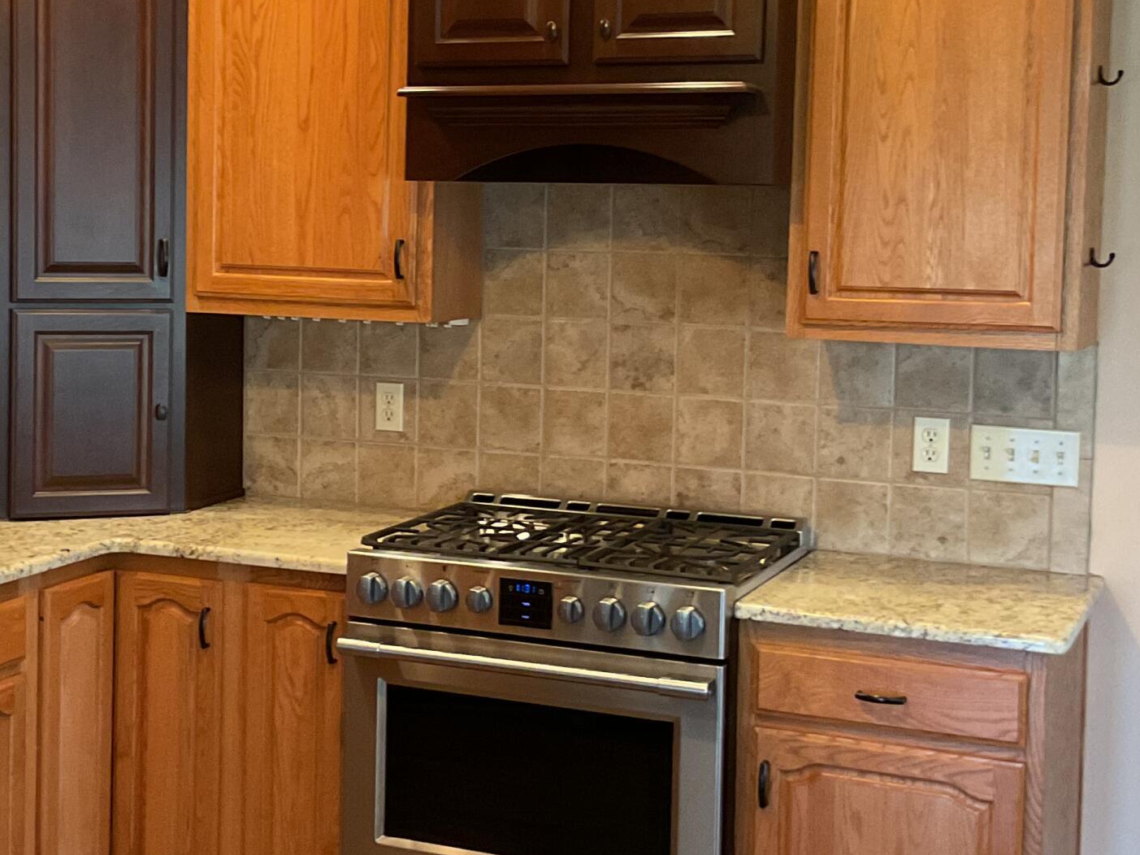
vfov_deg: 23.6
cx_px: 321
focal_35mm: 62
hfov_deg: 30.8
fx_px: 2042
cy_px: 344
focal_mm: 3
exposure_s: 1/60
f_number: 1.8
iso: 250
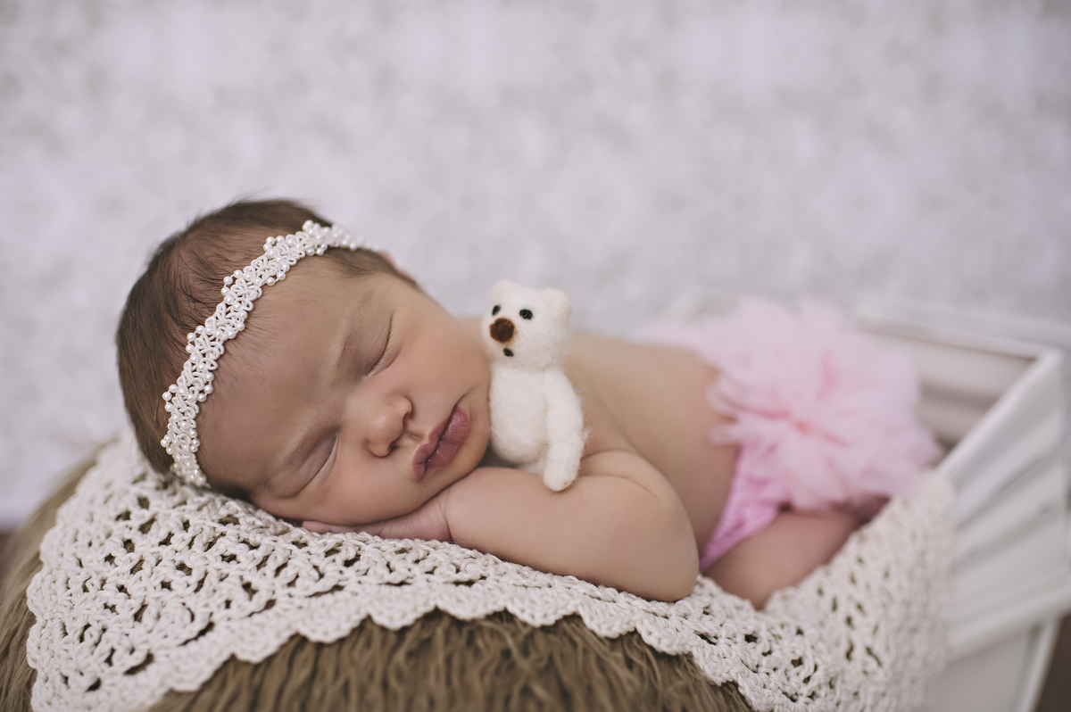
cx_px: 536
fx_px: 1040
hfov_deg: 54.5
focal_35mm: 35
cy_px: 356
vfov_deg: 37.8
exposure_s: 1/200
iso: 200
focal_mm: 35
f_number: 2.2
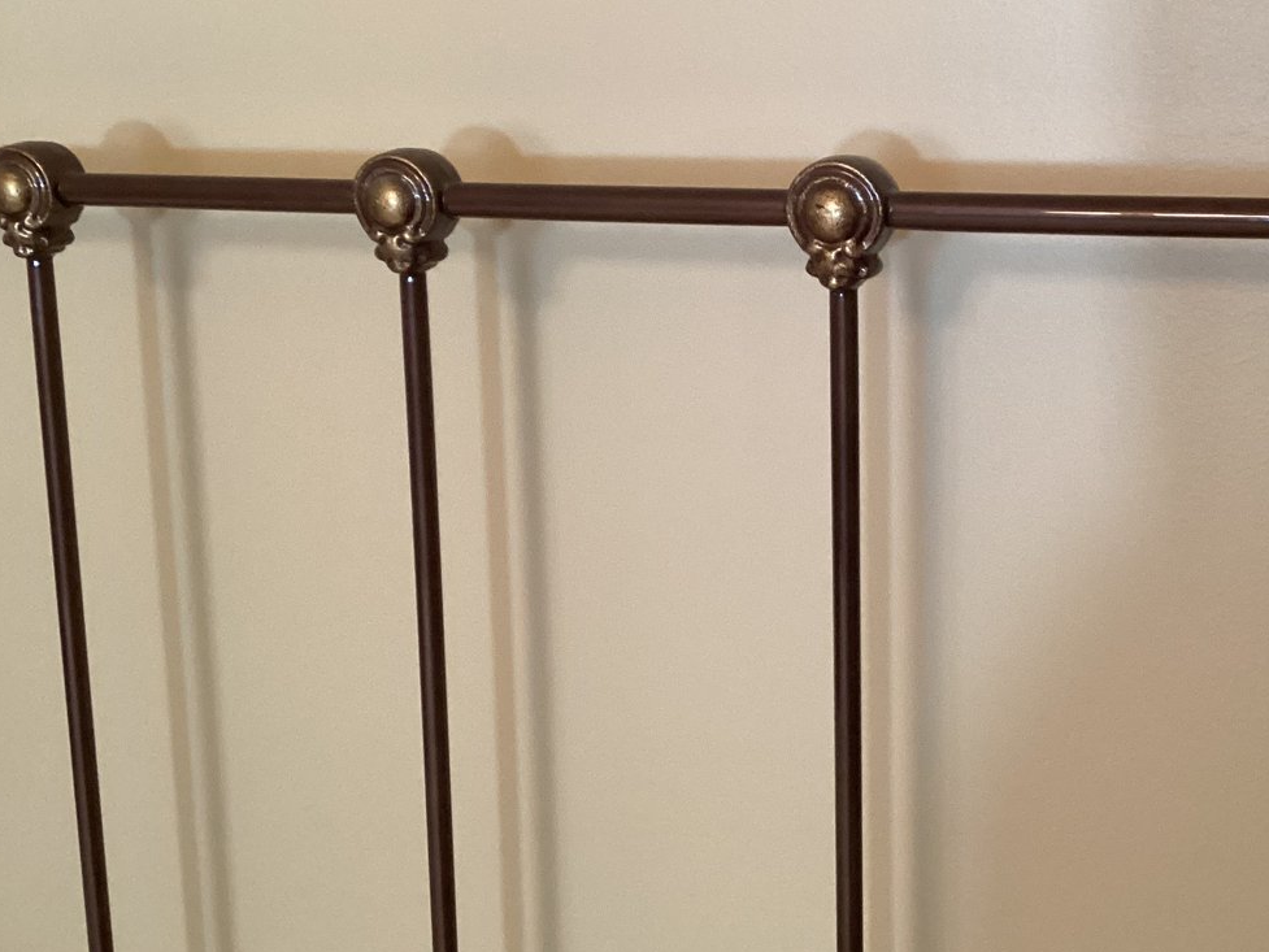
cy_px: 333
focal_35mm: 48
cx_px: 820
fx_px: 1760
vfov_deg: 30.1
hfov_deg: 39.3
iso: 250
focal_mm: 3.3
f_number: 2.4
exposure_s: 1/40
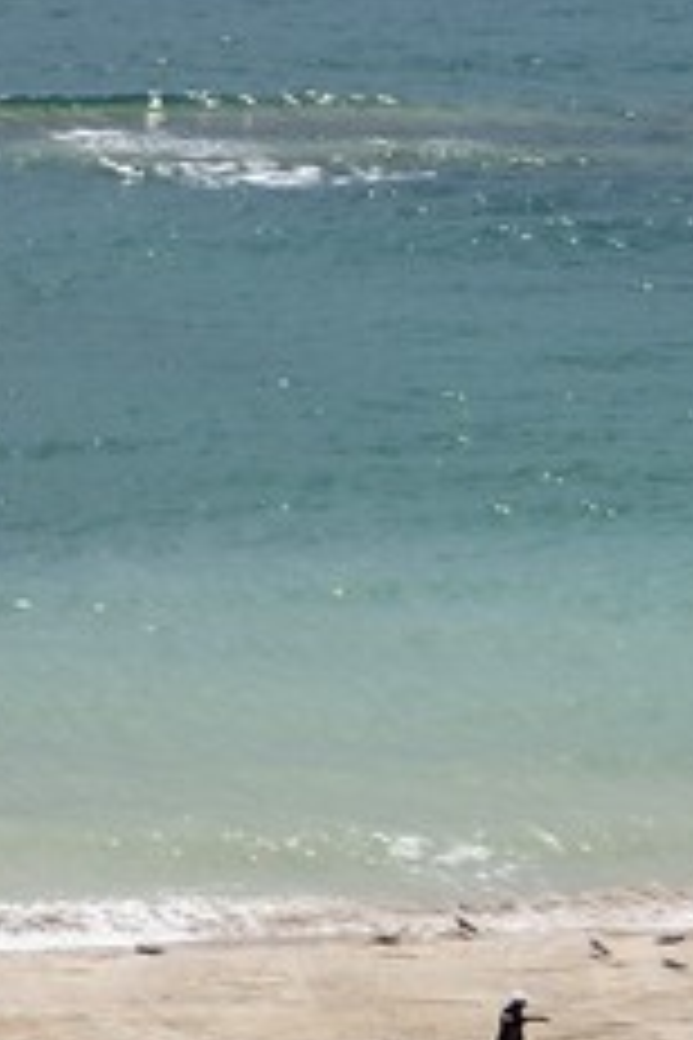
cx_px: -2768
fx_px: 6381
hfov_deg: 5.0
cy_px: 293
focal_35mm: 221
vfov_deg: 9.3
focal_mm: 32
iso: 200
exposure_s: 1/320
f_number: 18
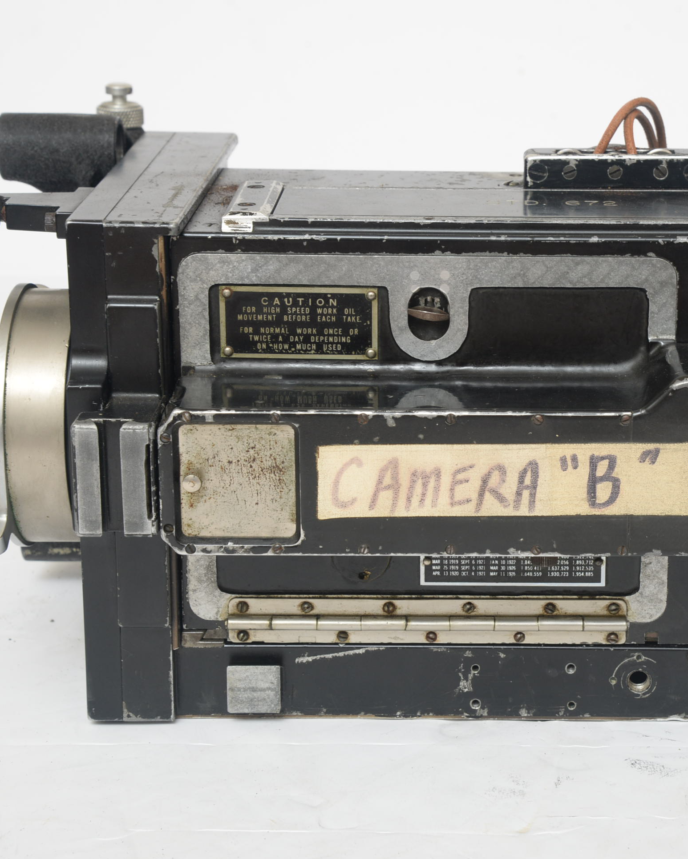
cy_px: 429
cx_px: 498
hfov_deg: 16.1
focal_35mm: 95
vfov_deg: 20.2
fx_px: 2418
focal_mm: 65
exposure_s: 1/125
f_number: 11
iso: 400
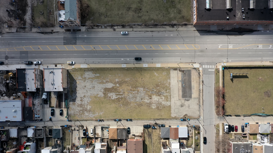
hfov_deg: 64.3
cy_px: 91
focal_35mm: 30
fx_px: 217
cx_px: 135
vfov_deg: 38.8
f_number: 6.3
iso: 100
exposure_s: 1/500
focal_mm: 10.26
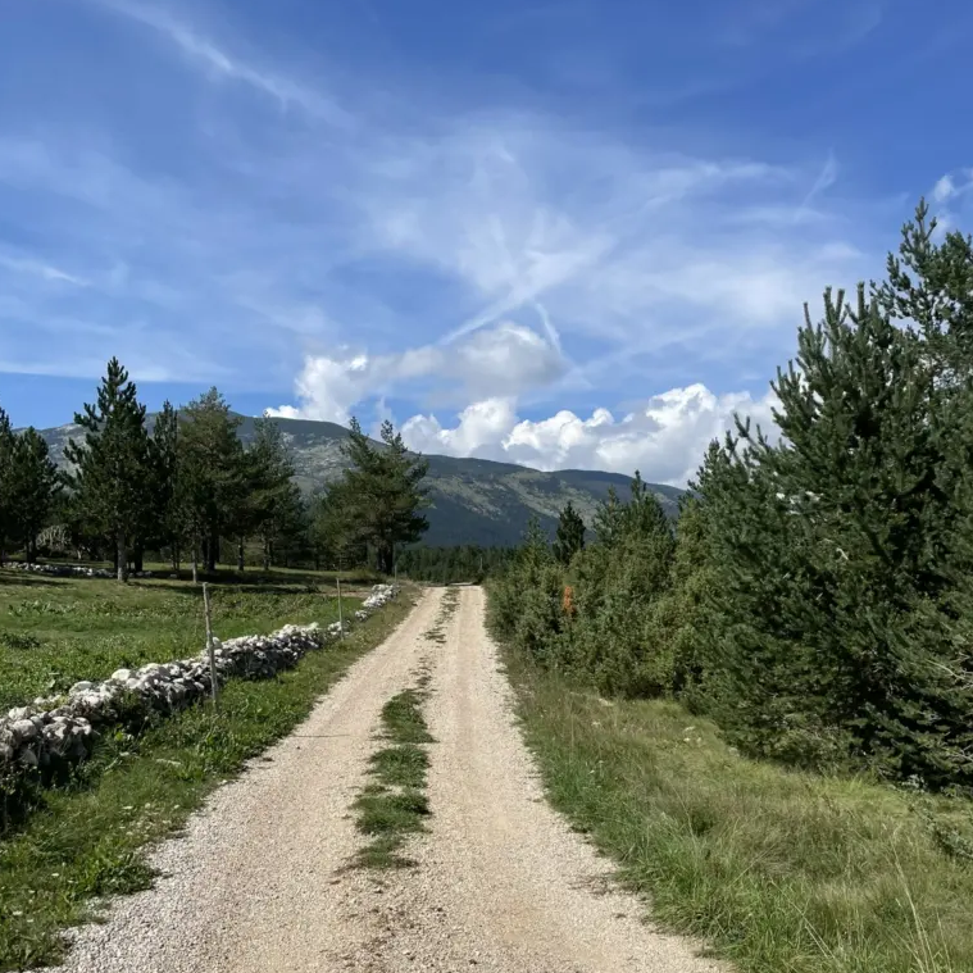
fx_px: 986
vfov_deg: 52.2
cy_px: 581
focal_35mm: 31
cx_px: 483
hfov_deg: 52.5
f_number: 1.6
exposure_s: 1/4464
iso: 32
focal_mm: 4.2
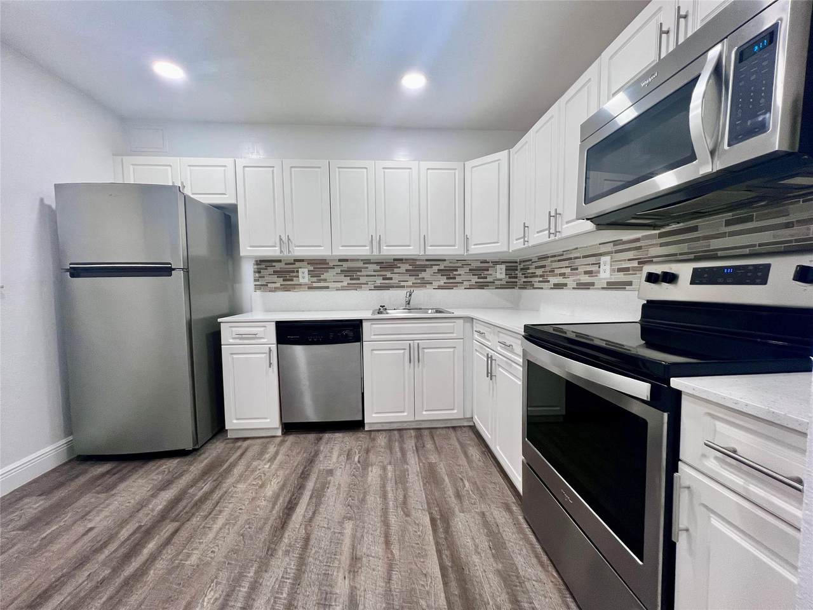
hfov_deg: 106.2
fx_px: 305
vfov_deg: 89.9
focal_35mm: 13
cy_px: 305
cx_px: 406
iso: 160
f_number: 1.8
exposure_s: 1/120
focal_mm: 1.57
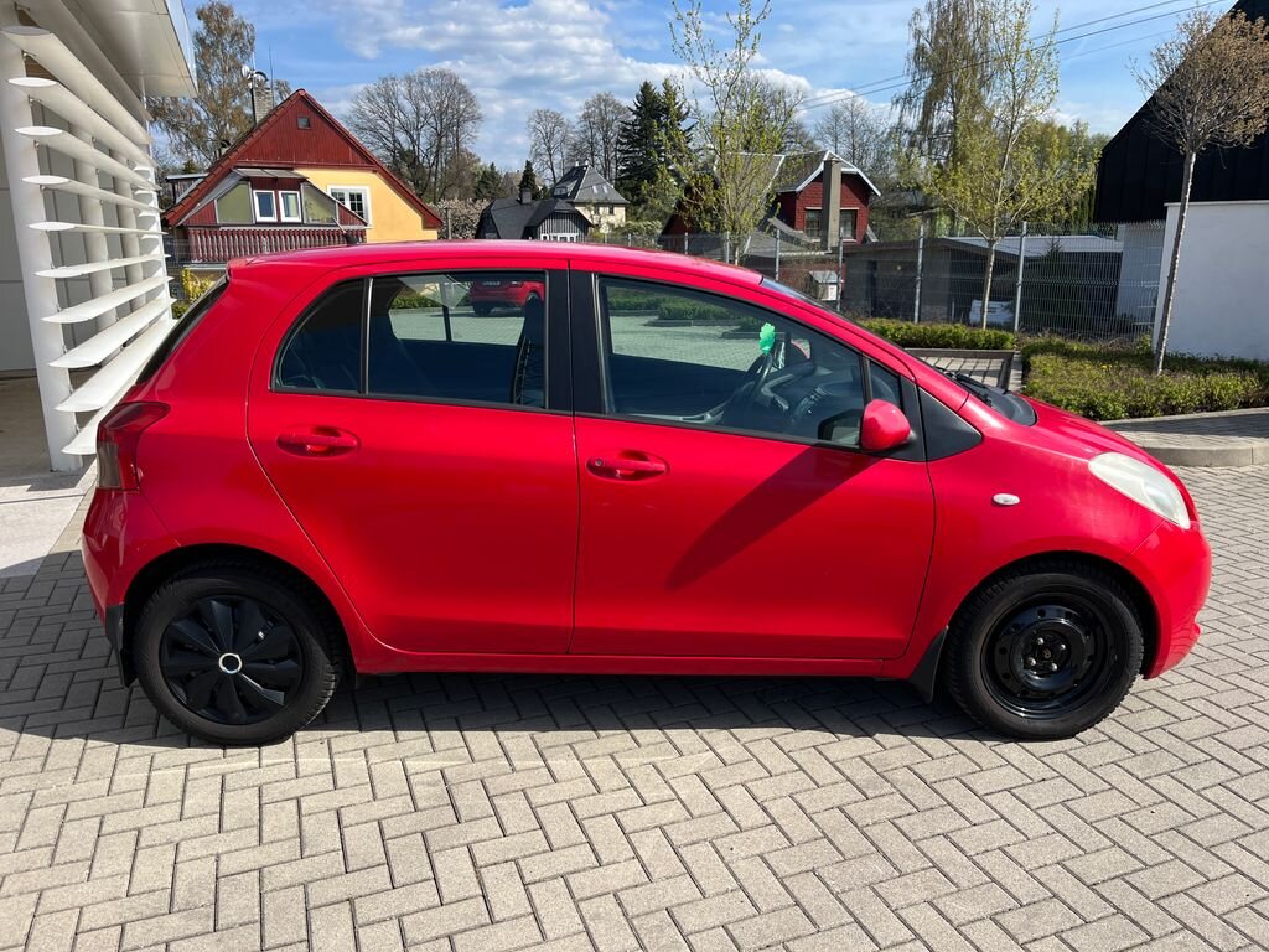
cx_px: 634
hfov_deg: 67.3
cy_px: 476
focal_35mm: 26
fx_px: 953
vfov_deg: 53.1
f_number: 1.6
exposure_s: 1/1776
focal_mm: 5.1
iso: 50
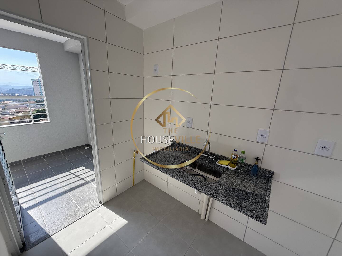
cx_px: 171
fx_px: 138
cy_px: 128
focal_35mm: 14
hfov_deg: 102.1
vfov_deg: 85.7
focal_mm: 2.22
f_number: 2.2
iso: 64
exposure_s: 1/390
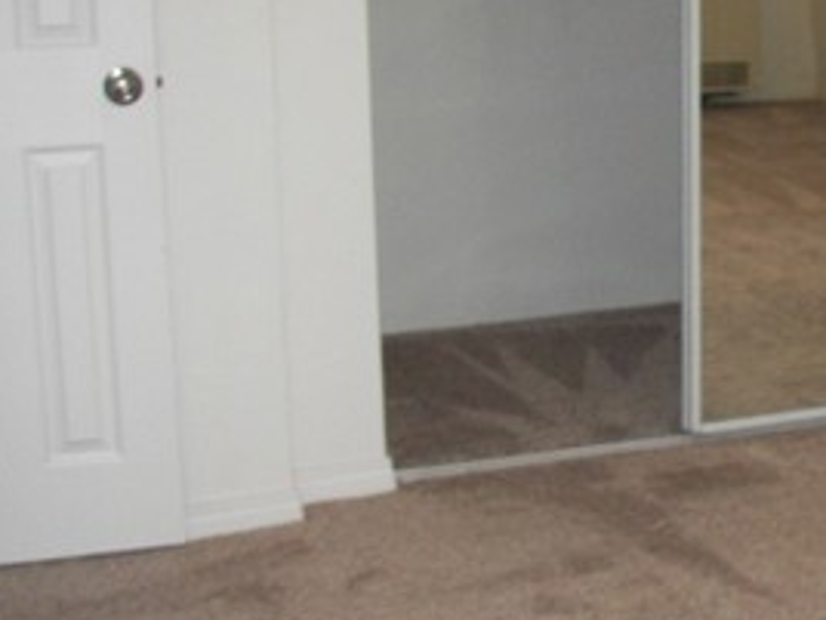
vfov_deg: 17.2
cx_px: 727
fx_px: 2052
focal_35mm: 86
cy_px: 315
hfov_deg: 22.3
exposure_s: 1/30
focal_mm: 6
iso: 100
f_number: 2.8
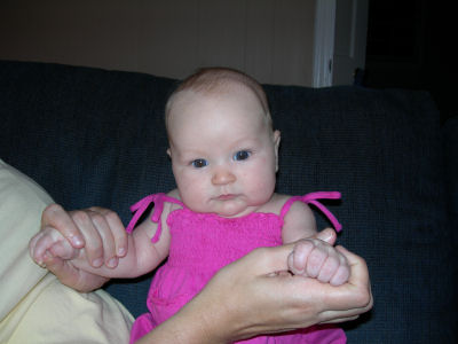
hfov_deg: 49.0
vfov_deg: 37.7
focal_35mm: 38
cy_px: 172
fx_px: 503
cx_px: 229
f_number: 2.8
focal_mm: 7.8
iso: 50
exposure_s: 1/60.1
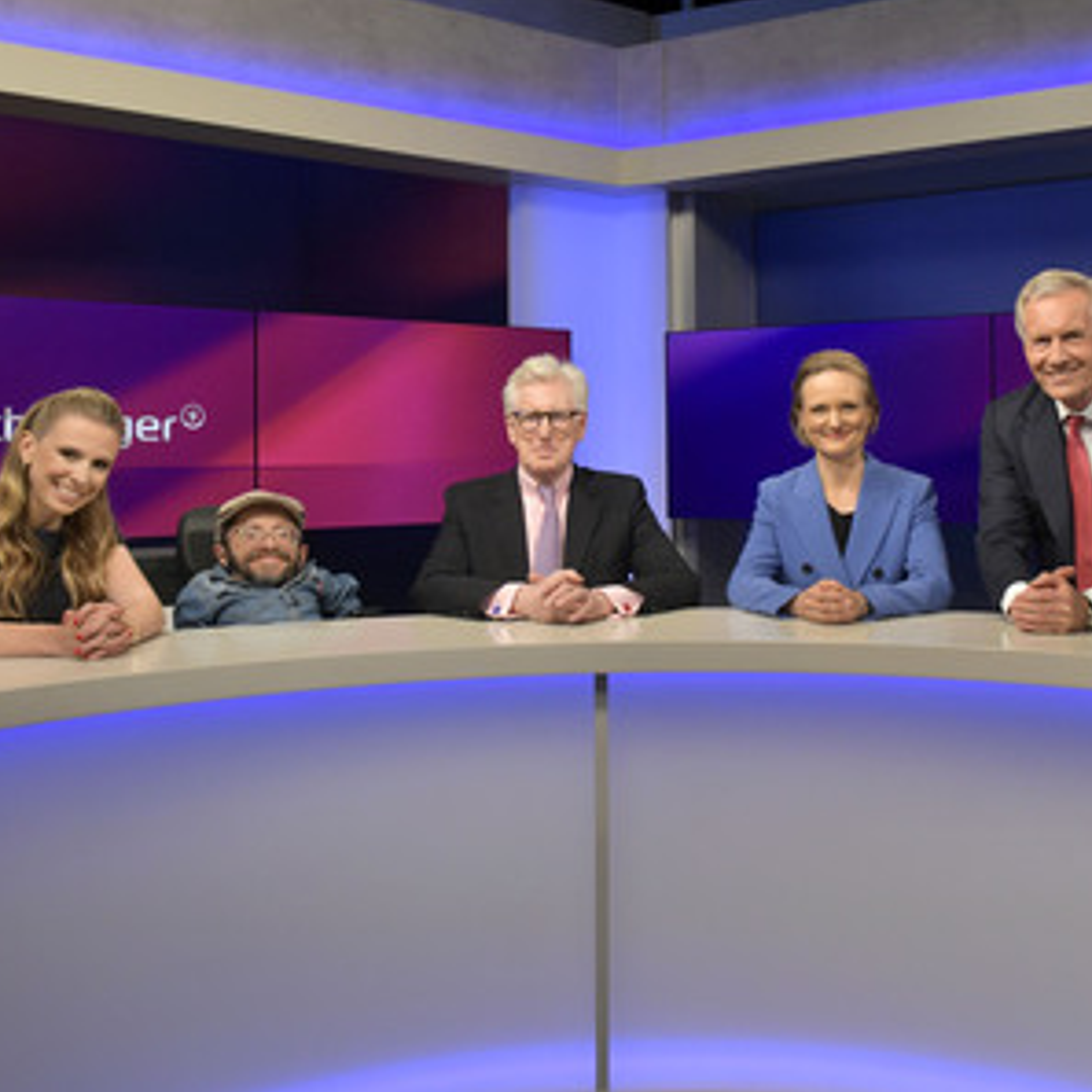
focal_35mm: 31
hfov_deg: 51.9
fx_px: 1106
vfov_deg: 52.5
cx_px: 697
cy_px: 544
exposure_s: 1/200
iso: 1600
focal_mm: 24
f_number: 5.6
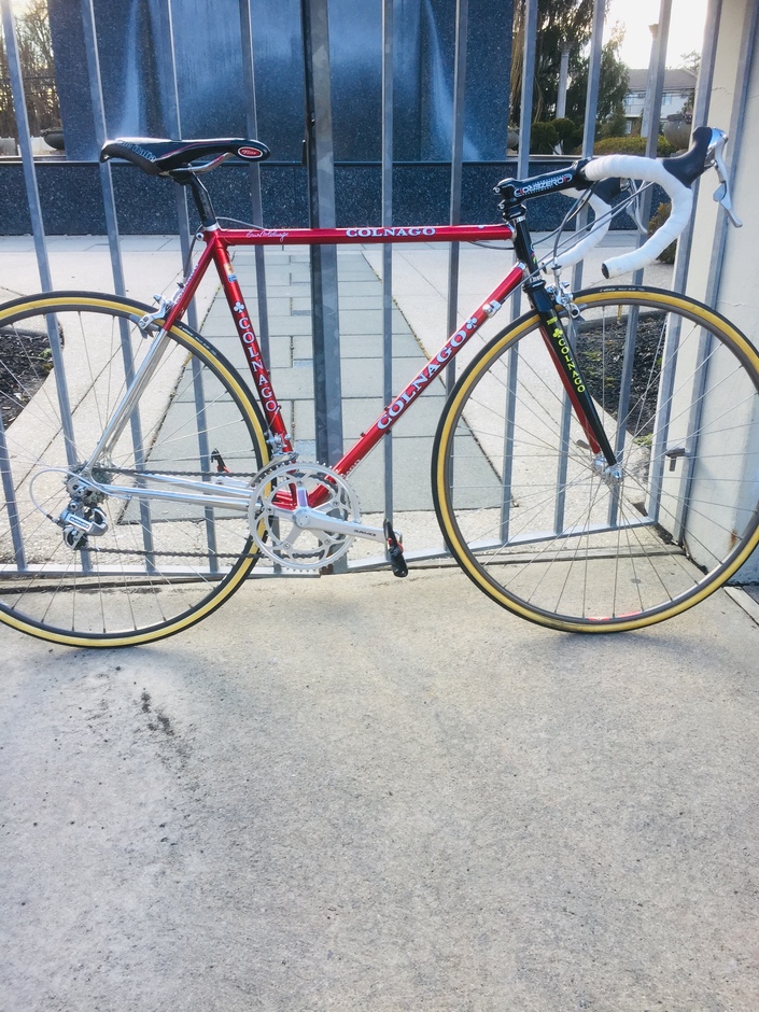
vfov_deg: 61.7
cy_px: 506
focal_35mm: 29
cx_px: 380
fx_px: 848
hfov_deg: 48.2
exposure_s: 1/186
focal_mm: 4.15
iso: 32
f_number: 2.2
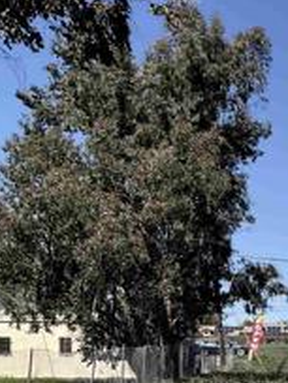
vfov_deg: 20.8
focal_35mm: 91
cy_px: 387
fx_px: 1009
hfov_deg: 13.7
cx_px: 589
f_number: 1.8
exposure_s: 1/2141
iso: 16
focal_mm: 3
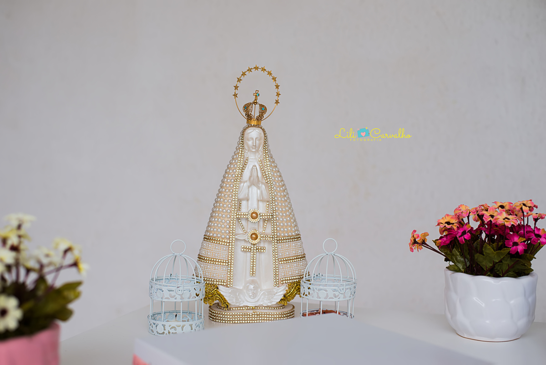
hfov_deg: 39.6
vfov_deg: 27.0
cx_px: 273
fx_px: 759
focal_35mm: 50
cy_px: 182
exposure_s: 1/500
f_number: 5.6
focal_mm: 50
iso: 500
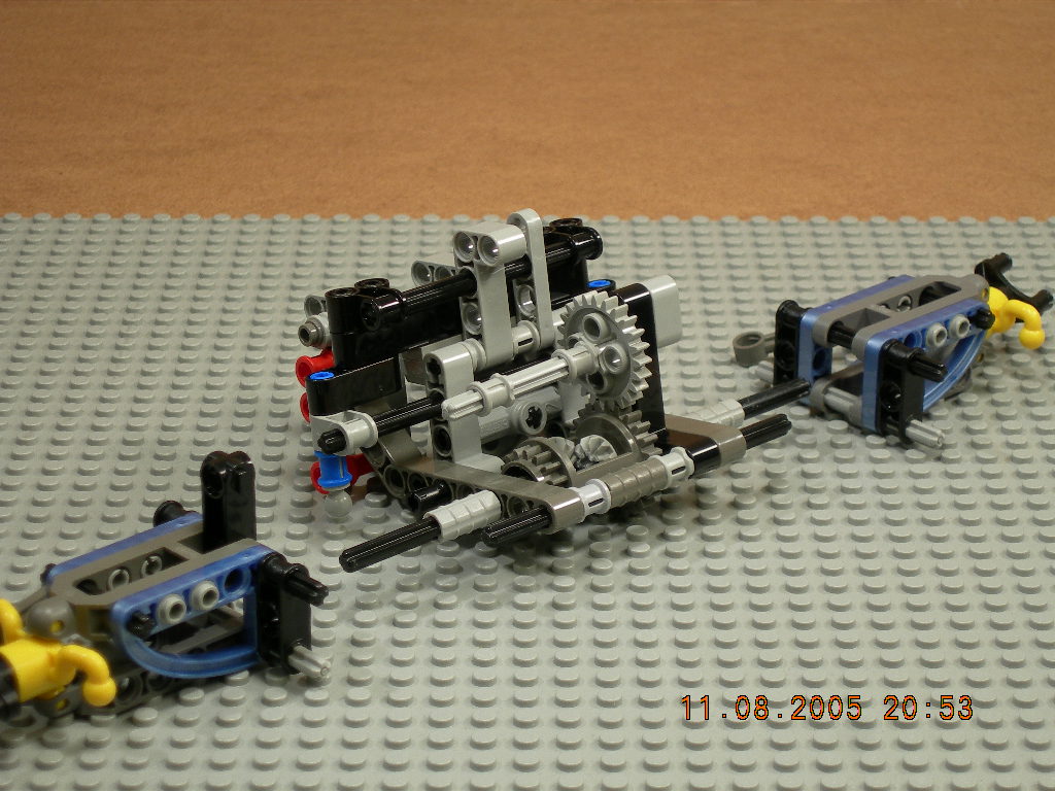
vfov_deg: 13.0
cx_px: 528
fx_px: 3474
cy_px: 396
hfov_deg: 17.3
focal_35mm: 114
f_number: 4.9
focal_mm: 23.4
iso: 50
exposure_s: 1/8
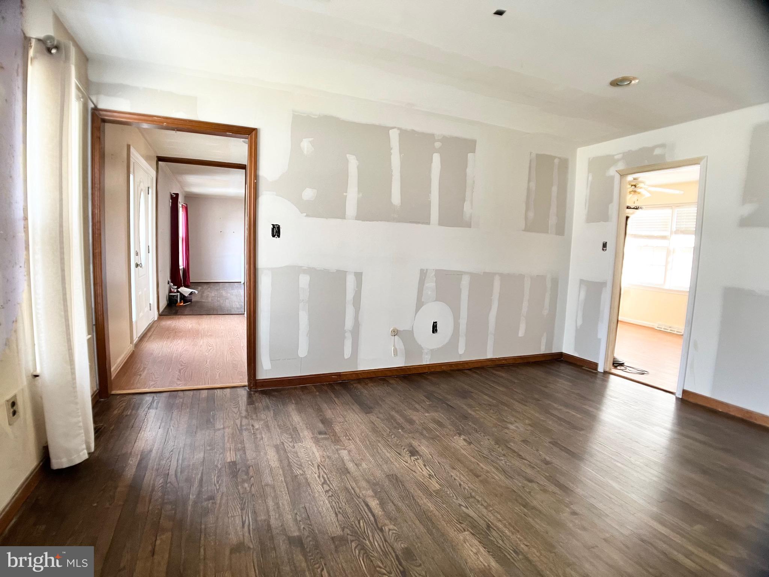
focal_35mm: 26
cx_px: 384
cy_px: 288
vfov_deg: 53.1
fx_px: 578
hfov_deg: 67.3
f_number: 1.5
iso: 125
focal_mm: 5.7
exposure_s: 1/60
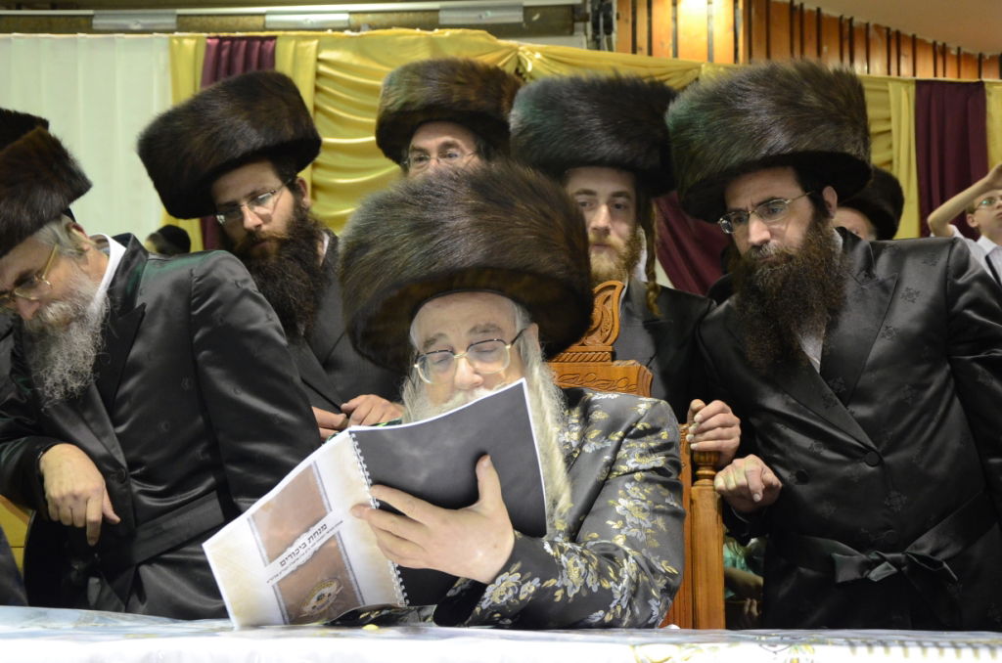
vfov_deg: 21.5
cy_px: 332
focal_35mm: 63
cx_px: 501
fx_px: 1750
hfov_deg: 32.0
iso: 2000
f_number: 5.6
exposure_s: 1/25
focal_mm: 42
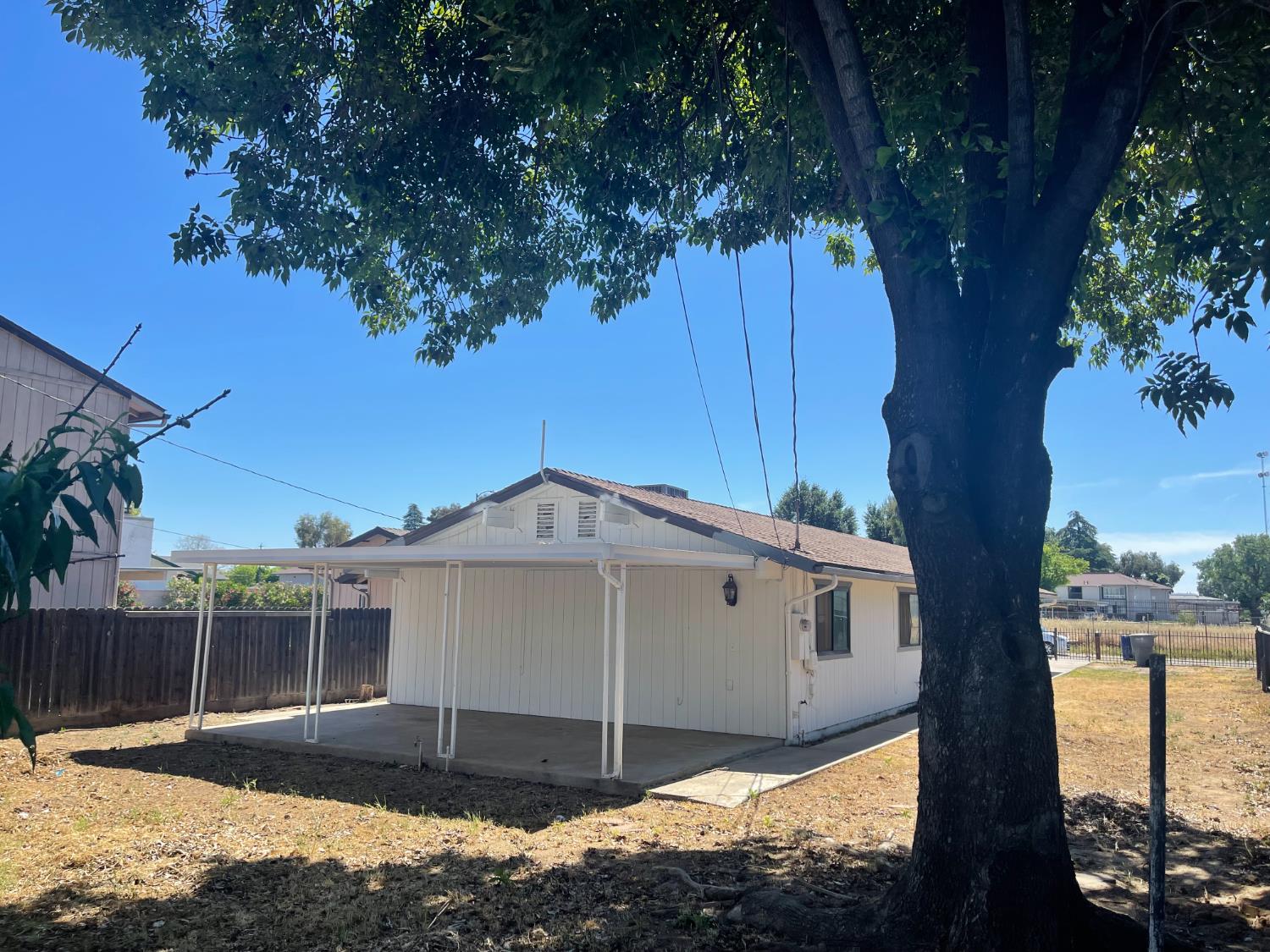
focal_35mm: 25
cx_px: 635
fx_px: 917
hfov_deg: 69.4
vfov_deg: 54.9
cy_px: 476
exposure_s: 1/3086
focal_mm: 5.1
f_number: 1.6
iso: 32
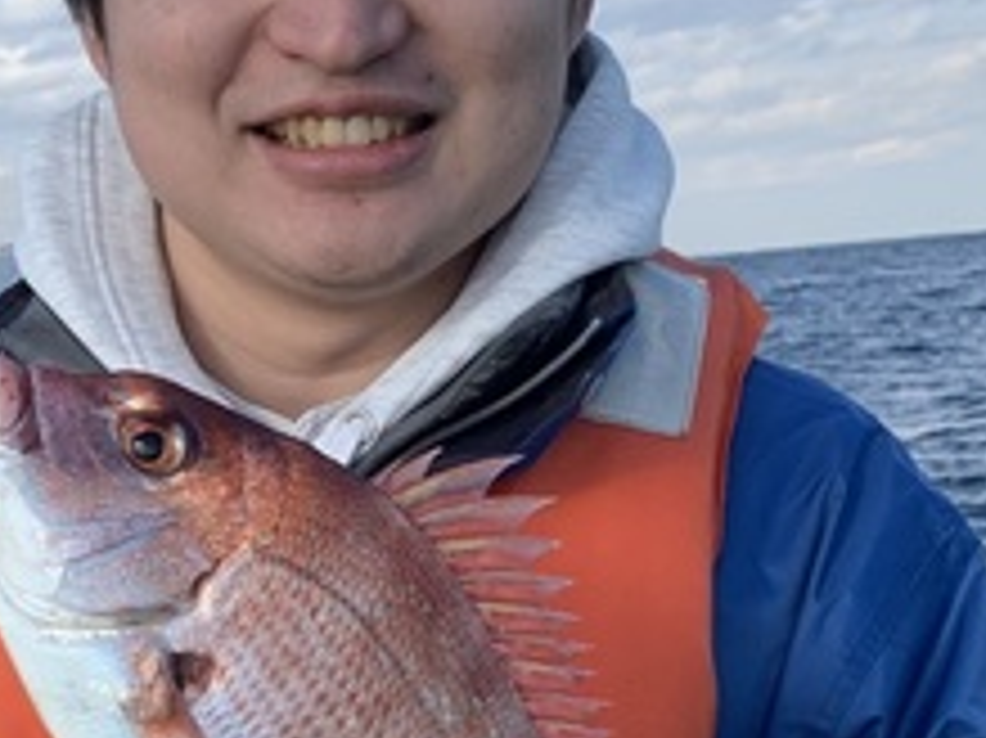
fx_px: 2164
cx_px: 320
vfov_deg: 19.3
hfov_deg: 25.5
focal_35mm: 76
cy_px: 531
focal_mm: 4.25
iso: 25
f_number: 1.8
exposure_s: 1/1205
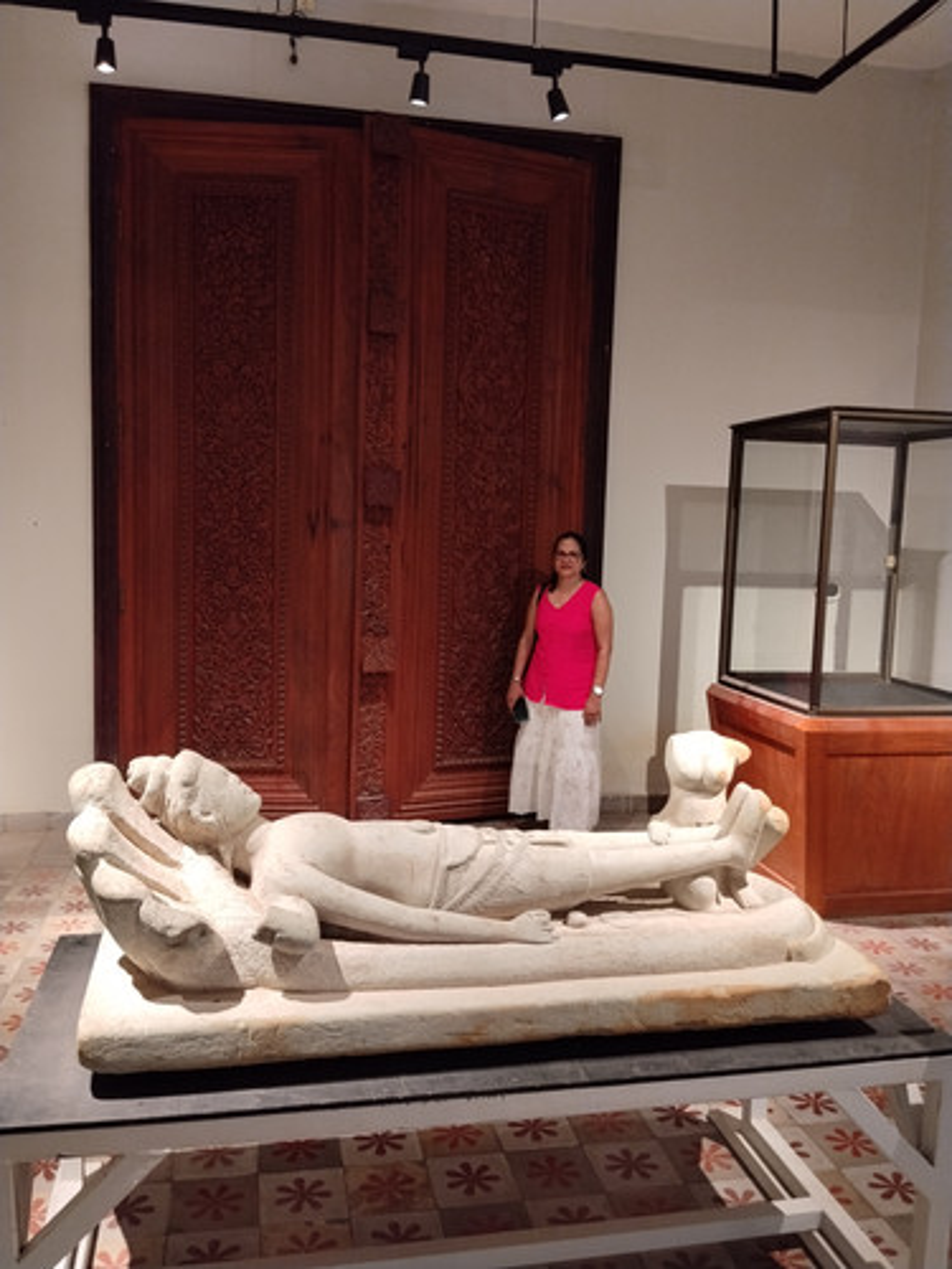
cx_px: 476
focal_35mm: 29
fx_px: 1063
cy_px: 634
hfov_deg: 48.2
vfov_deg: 61.7
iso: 250
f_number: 1.8
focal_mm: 4.22
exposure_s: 1/25
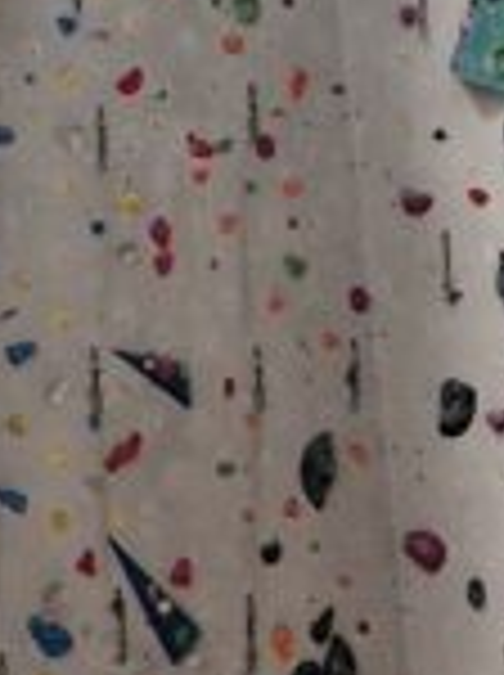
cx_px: 320
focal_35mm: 89
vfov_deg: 20.0
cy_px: -234
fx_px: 1733
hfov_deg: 16.5
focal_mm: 2.2
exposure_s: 1/50
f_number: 2.2
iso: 320
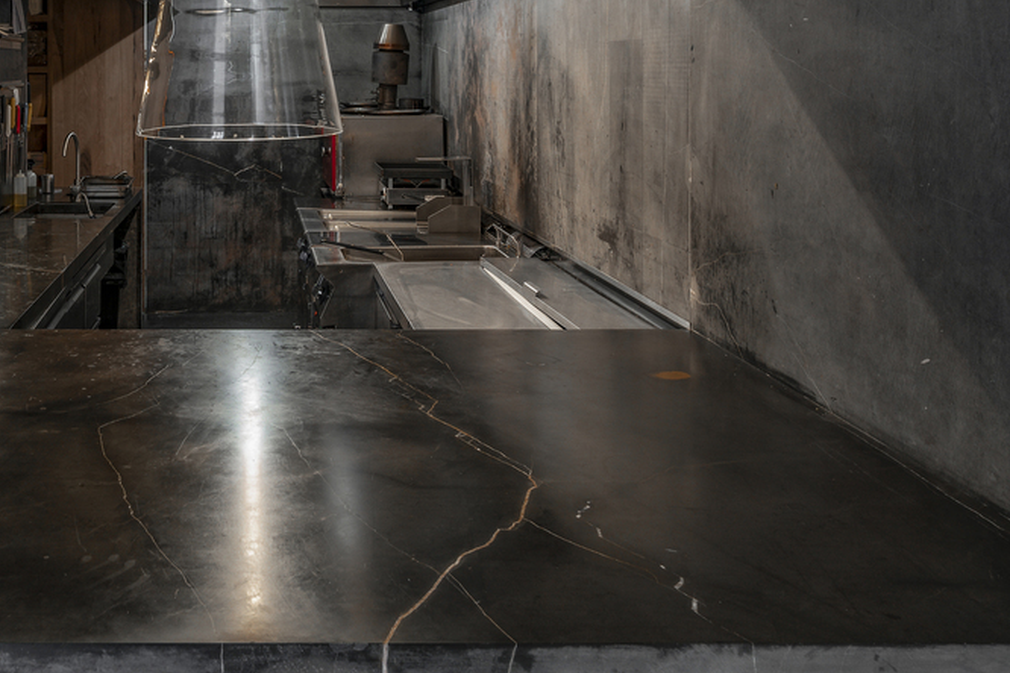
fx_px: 1010
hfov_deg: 50.3
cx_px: 219
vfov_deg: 34.3
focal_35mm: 36
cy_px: 33
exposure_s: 5
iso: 100
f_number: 10
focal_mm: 16
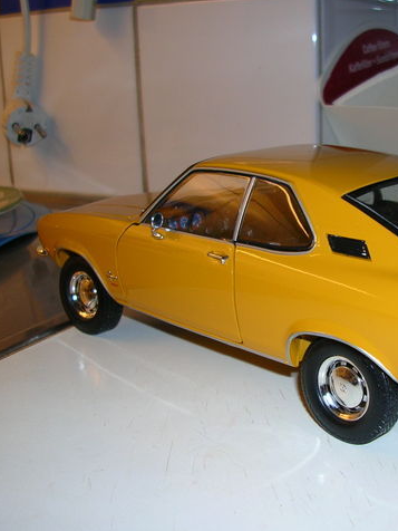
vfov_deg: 40.4
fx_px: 721
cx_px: 314
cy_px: 265
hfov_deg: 30.2
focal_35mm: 47
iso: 50
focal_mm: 5.8
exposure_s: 1/60.1
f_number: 2.8
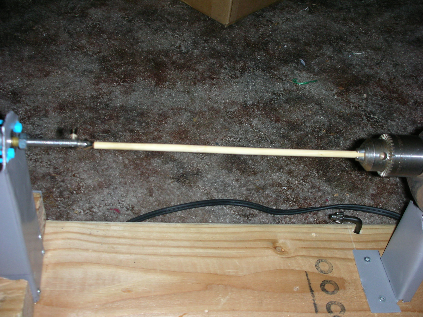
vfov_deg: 31.5
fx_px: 562
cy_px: 158
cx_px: 212
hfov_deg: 41.2
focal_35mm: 46
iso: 50
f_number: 3.5
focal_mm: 7.7
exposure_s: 1/60.1
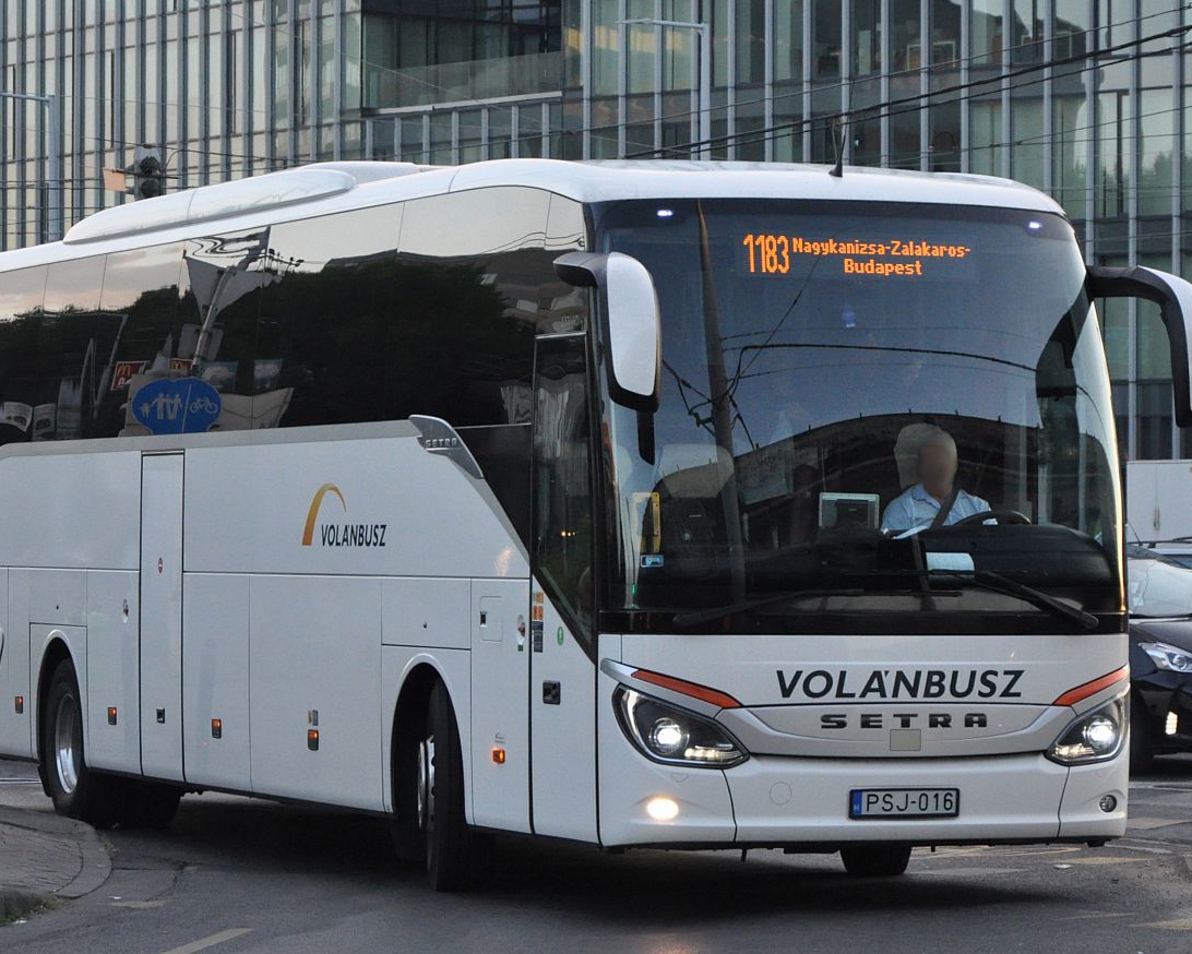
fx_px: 4820
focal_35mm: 137
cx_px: 581
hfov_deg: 14.1
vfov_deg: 11.3
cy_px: 470
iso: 1600
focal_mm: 75
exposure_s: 1/400
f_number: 5.3
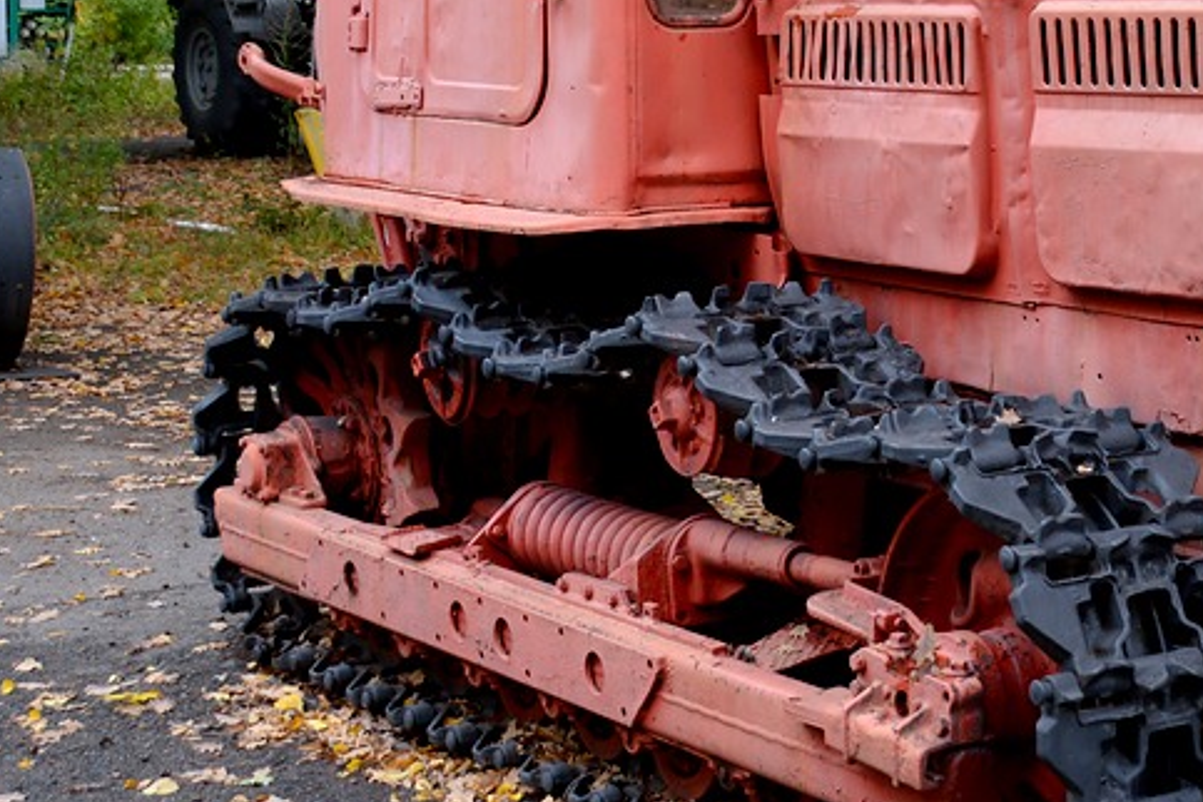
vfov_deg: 16.5
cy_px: 137
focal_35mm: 82
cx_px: 1259
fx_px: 2740
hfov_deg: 23.5
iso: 220
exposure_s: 1/125
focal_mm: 22
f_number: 5.6
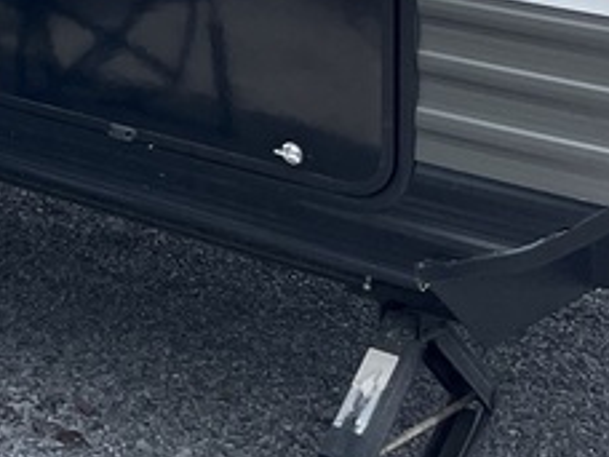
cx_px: -569
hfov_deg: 14.6
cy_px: -449
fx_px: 2006
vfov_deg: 11.7
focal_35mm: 114
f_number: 1.6
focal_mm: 5.1
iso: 50
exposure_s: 1/1372
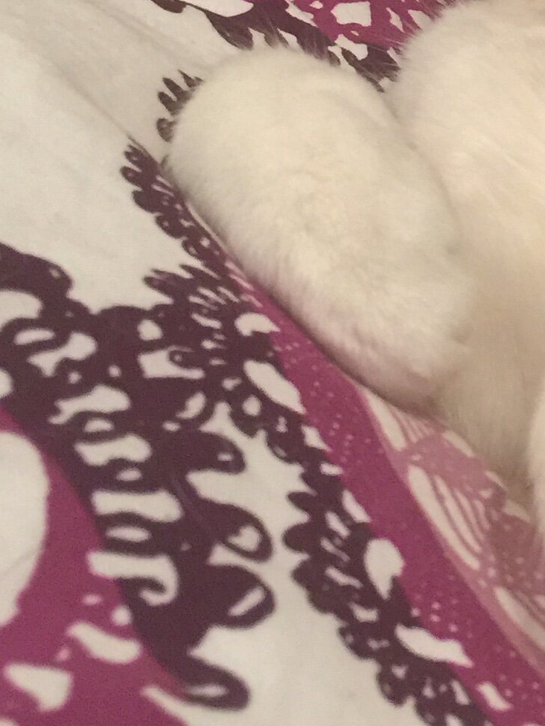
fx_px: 2036
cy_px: -4
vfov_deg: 19.6
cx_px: 865
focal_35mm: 97
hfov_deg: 14.1
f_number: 2.2
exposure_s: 1/15
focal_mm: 4.15
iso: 100
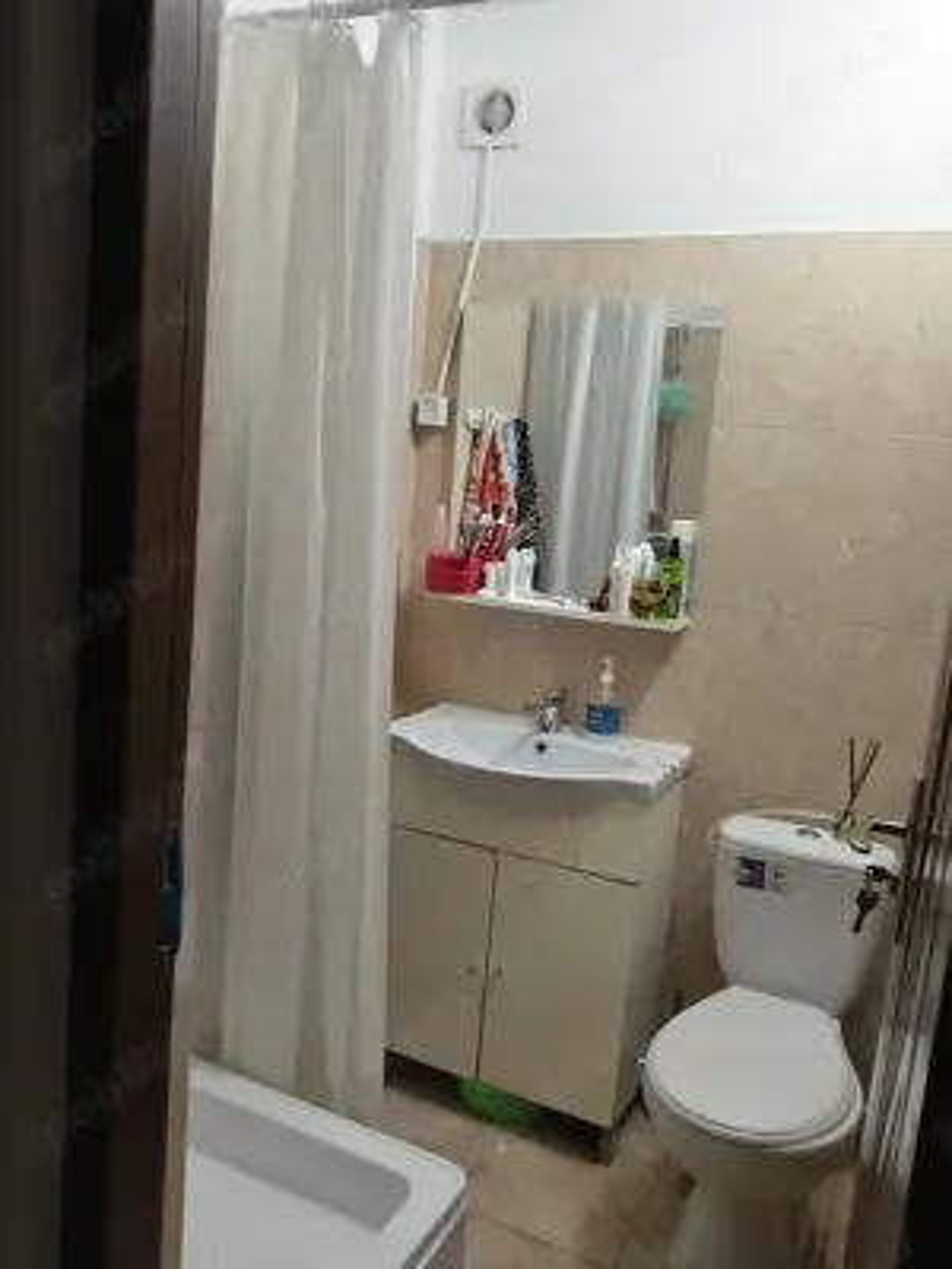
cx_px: 476
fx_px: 990
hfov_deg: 51.4
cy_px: 634
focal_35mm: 27
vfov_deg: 65.3
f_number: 1.8
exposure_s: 1/25
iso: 784
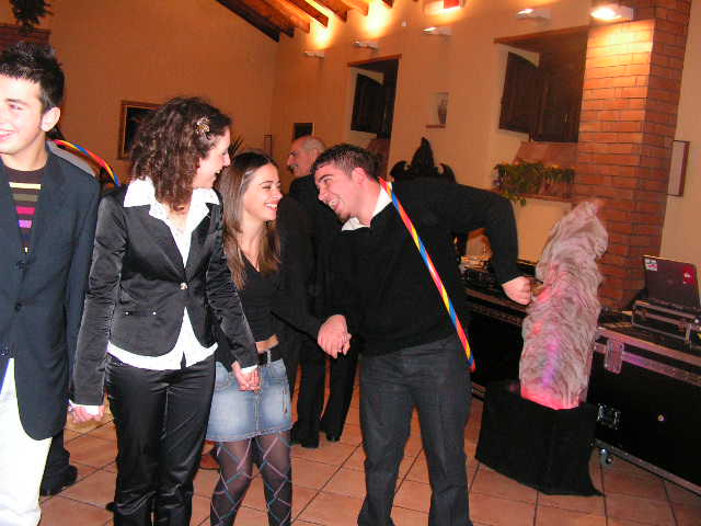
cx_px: 350
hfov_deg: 51.4
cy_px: 263
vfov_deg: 39.7
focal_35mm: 36
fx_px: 729
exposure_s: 1/40
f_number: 3.2
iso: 200
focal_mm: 6
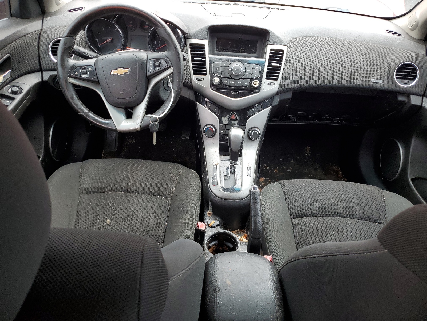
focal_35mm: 26
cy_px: 160
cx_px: 214
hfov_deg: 67.3
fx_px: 321
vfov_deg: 53.1
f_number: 1.5
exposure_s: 1/141
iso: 50
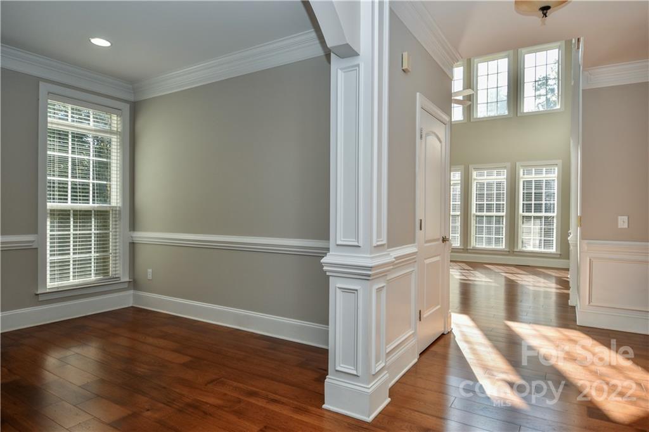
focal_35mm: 21
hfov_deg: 81.2
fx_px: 378
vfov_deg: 59.5
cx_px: 324
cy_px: 216
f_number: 5
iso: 160
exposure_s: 1/200
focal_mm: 14
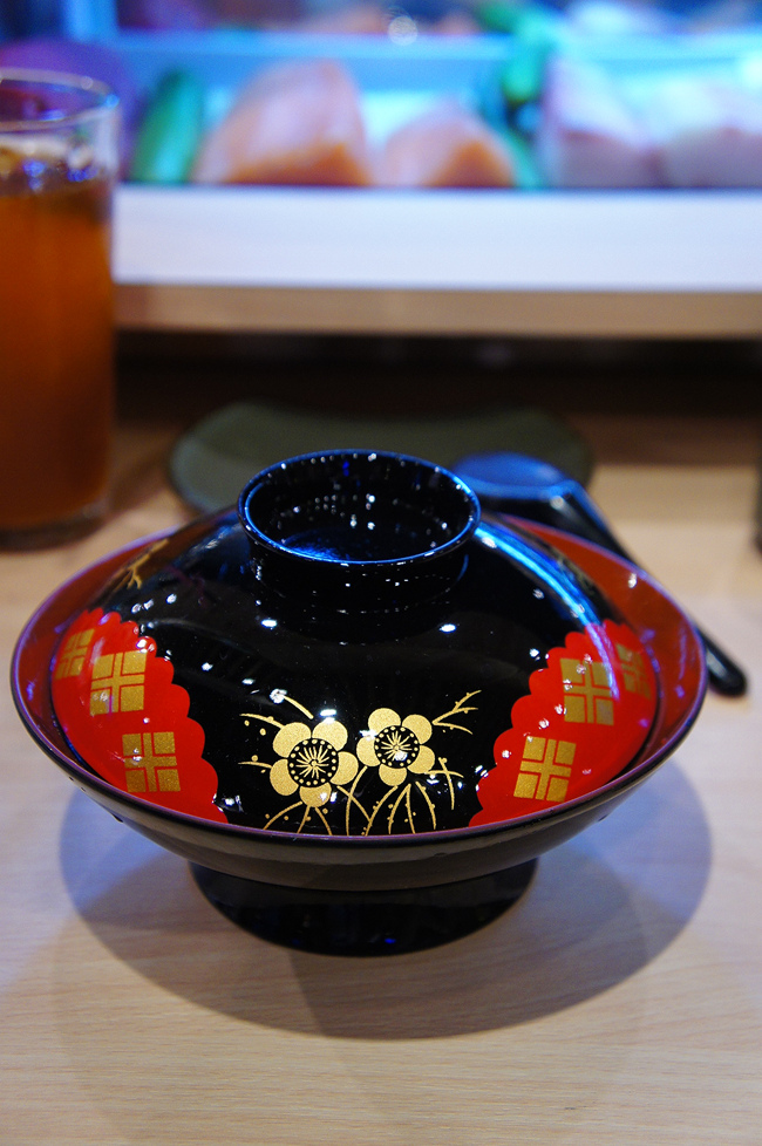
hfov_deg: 28.0
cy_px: 573
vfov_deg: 41.2
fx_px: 1527
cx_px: 381
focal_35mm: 48
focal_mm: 32
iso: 800
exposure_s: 1/100
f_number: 4.5
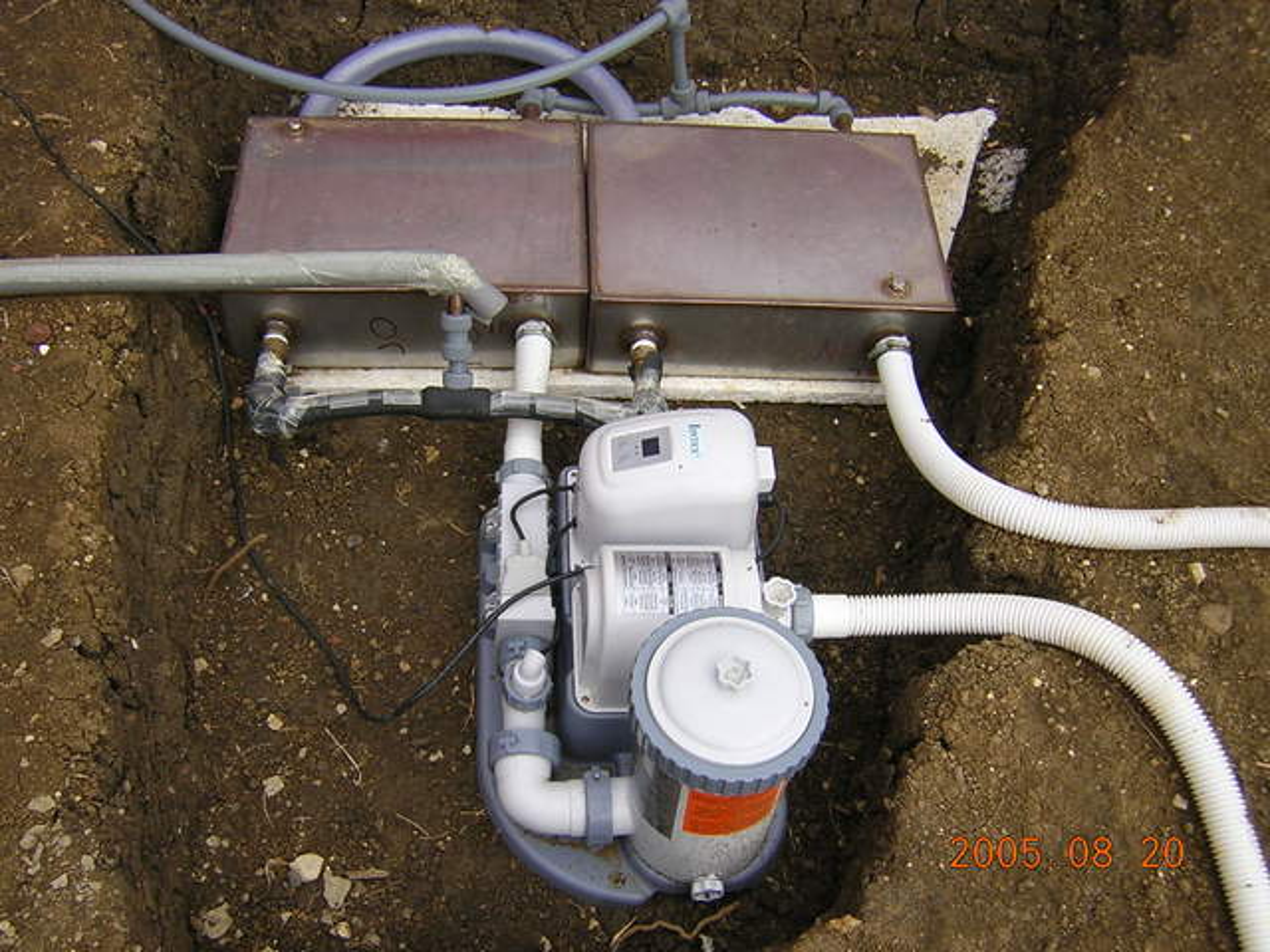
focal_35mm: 36
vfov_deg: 39.7
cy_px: 476
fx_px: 1321
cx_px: 635
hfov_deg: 51.4
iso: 100
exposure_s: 1/218
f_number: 5.2
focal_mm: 4.7
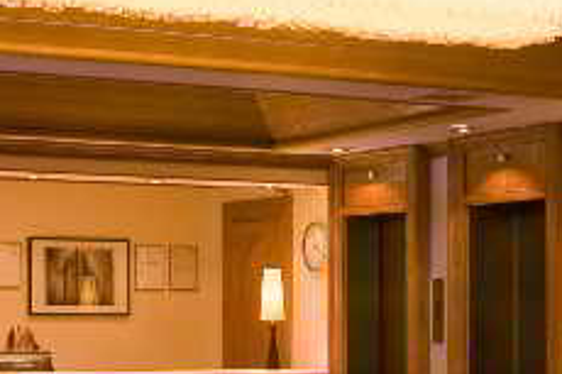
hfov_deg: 21.7
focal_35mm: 94
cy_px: 346
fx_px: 1466
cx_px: 213
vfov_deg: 14.4
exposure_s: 1/2
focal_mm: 18
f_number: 8
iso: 200
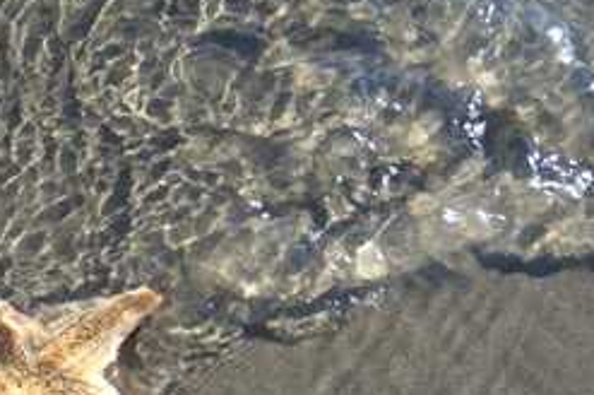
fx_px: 1121
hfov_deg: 28.6
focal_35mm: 68
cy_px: 311
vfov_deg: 19.8
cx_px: 63
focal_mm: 6.45
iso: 80
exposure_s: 1/125
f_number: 4.5
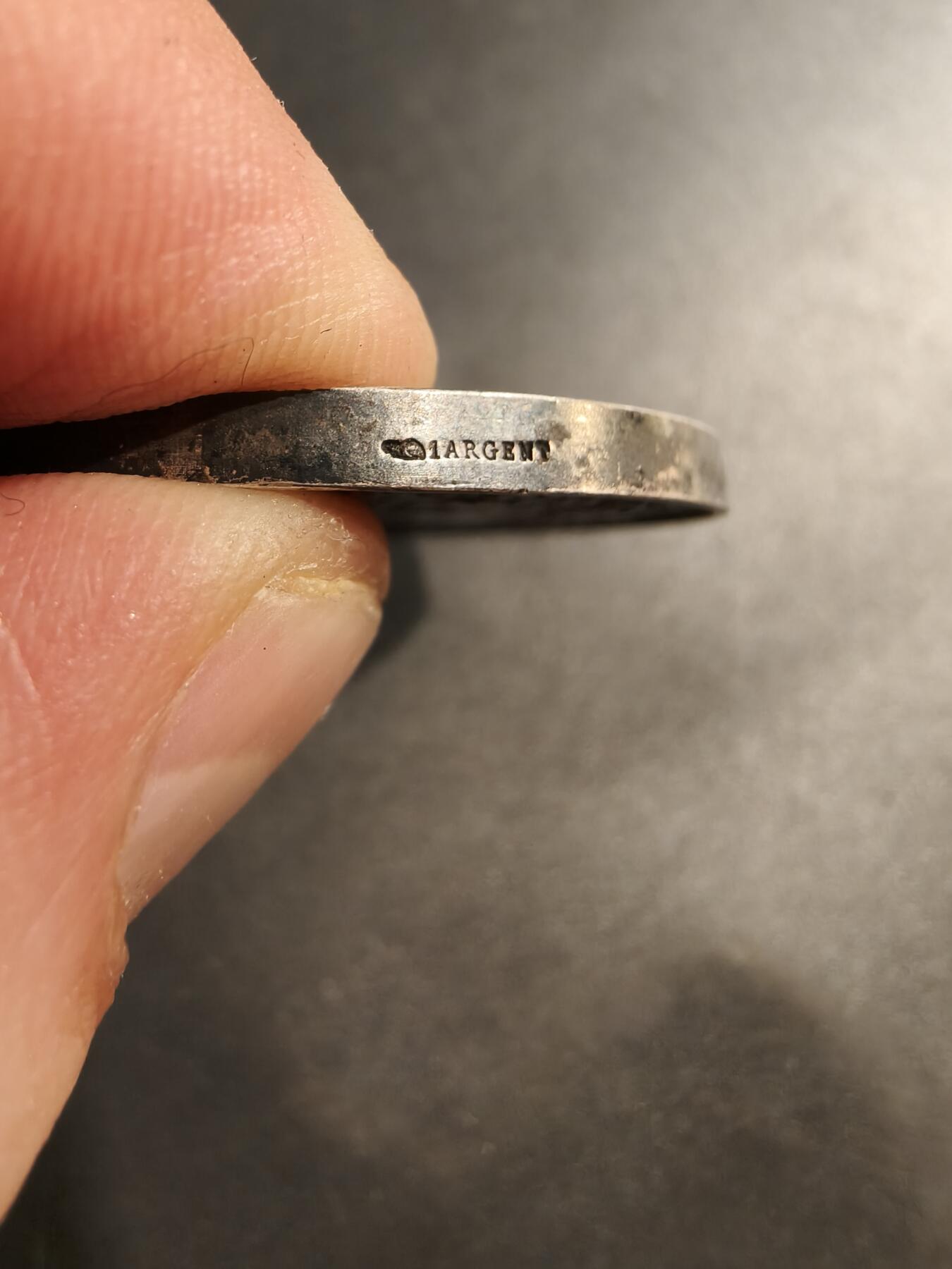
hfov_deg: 58.9
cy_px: 634
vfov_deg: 73.9
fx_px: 843
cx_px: 476
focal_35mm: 23
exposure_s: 1/100
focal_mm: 2.32
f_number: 2
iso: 320
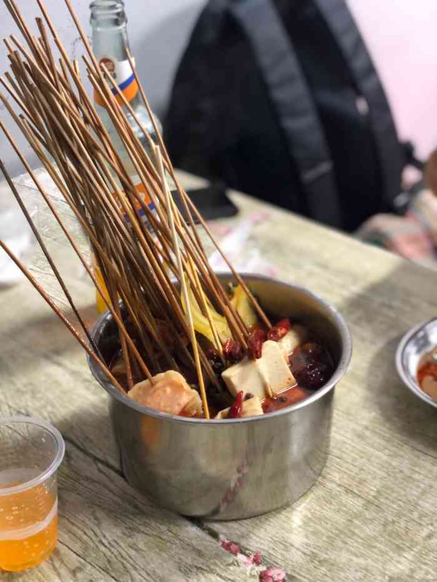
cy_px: 291
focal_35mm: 52
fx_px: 875
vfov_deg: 36.8
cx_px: 218
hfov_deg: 28.0
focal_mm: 6
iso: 160
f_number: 2.4
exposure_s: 1/20
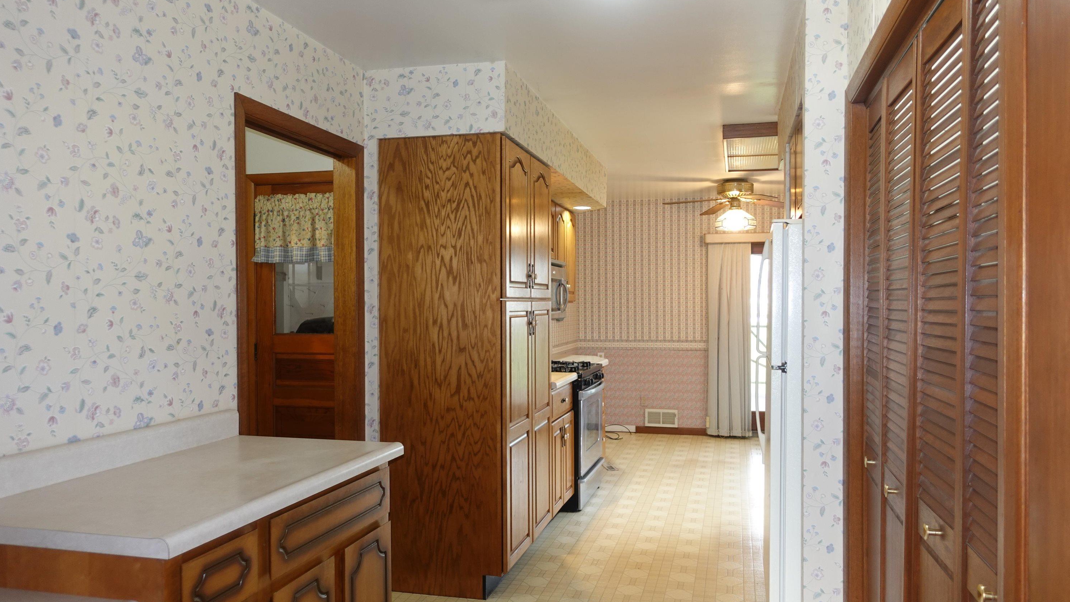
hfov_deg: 71.9
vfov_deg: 44.4
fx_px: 738
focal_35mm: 26
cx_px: 546
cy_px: 312
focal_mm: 8.8
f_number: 1.8
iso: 200
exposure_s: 1/30
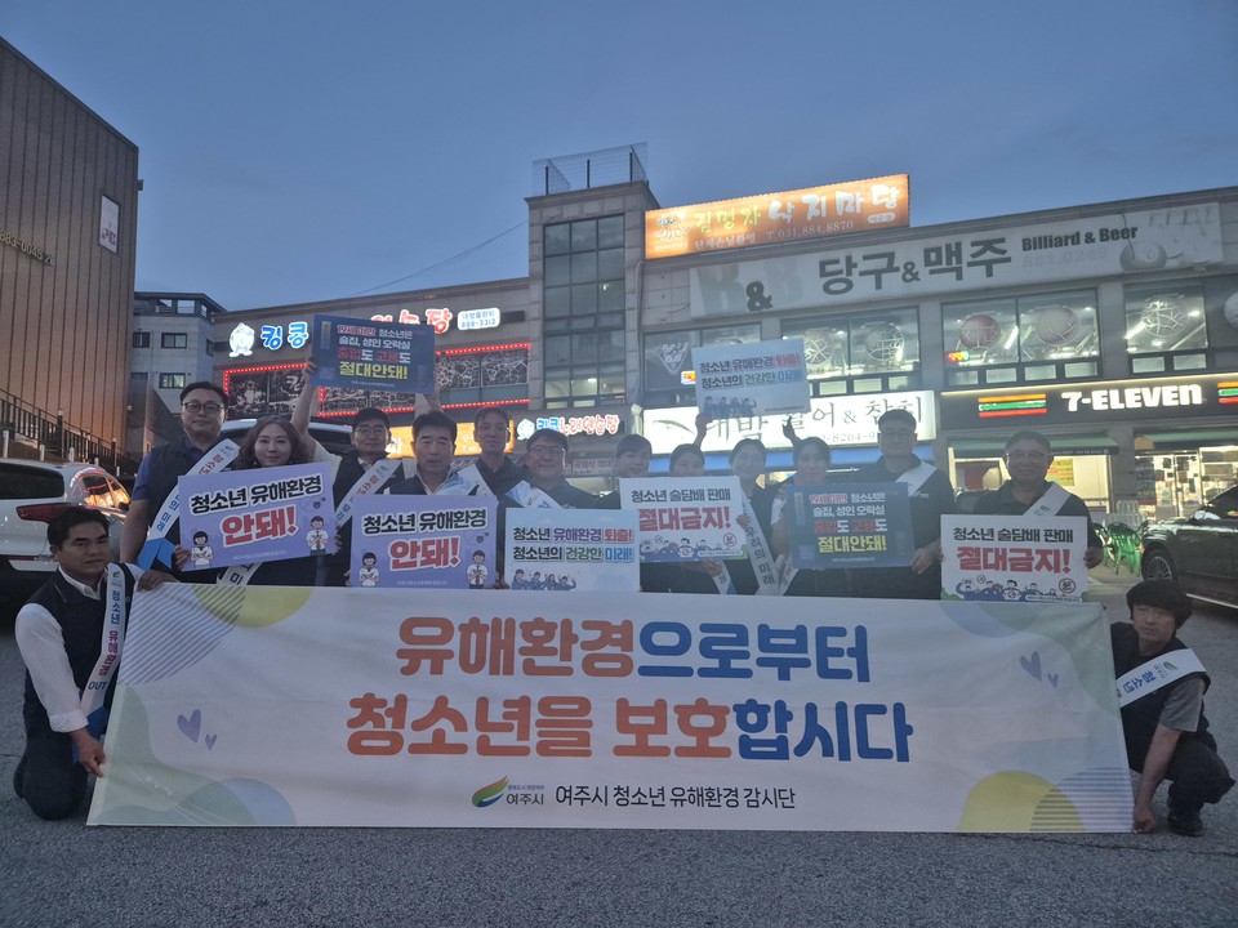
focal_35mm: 23
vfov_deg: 58.9
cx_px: 619
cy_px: 464
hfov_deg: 73.9
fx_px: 823
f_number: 1.8
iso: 800
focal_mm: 5.4
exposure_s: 1/120
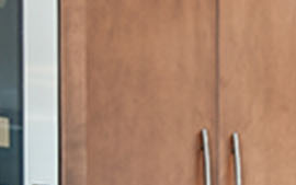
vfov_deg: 11.7
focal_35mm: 102
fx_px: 823
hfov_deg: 19.5
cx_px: 328
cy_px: 350
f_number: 7.1
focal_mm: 10
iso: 100
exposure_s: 1/6
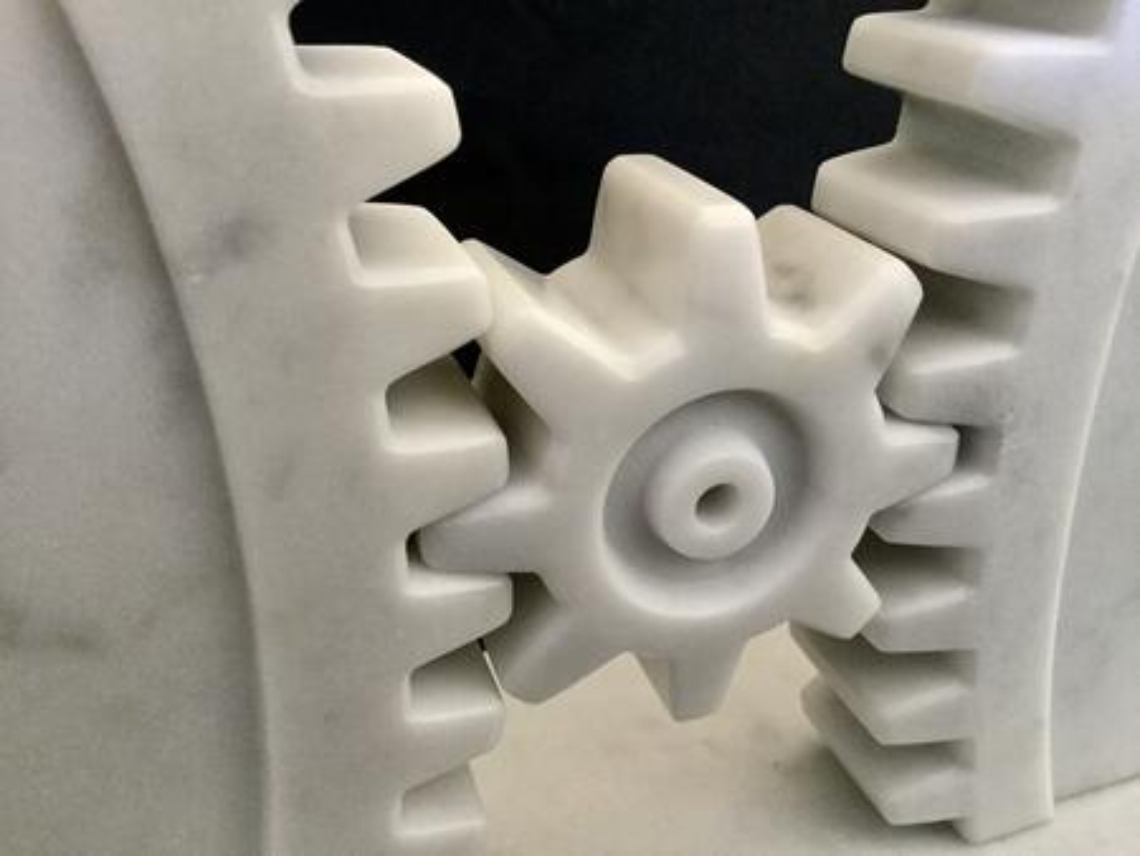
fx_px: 1021
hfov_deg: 58.3
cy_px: 428
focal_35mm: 31
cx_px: 570
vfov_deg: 45.5
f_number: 2.4
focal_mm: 3.3
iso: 250
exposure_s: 1/33
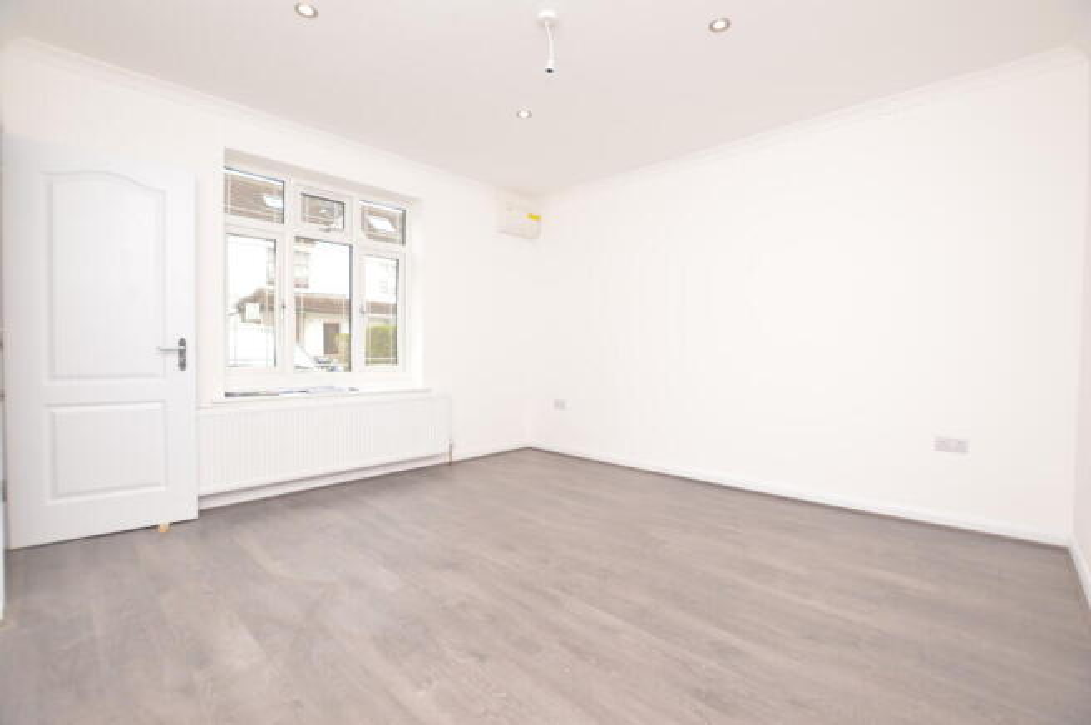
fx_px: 454
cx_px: 546
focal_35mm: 15
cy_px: 362
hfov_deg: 100.4
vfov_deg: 77.2
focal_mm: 10
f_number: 4
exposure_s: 1/60
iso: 100
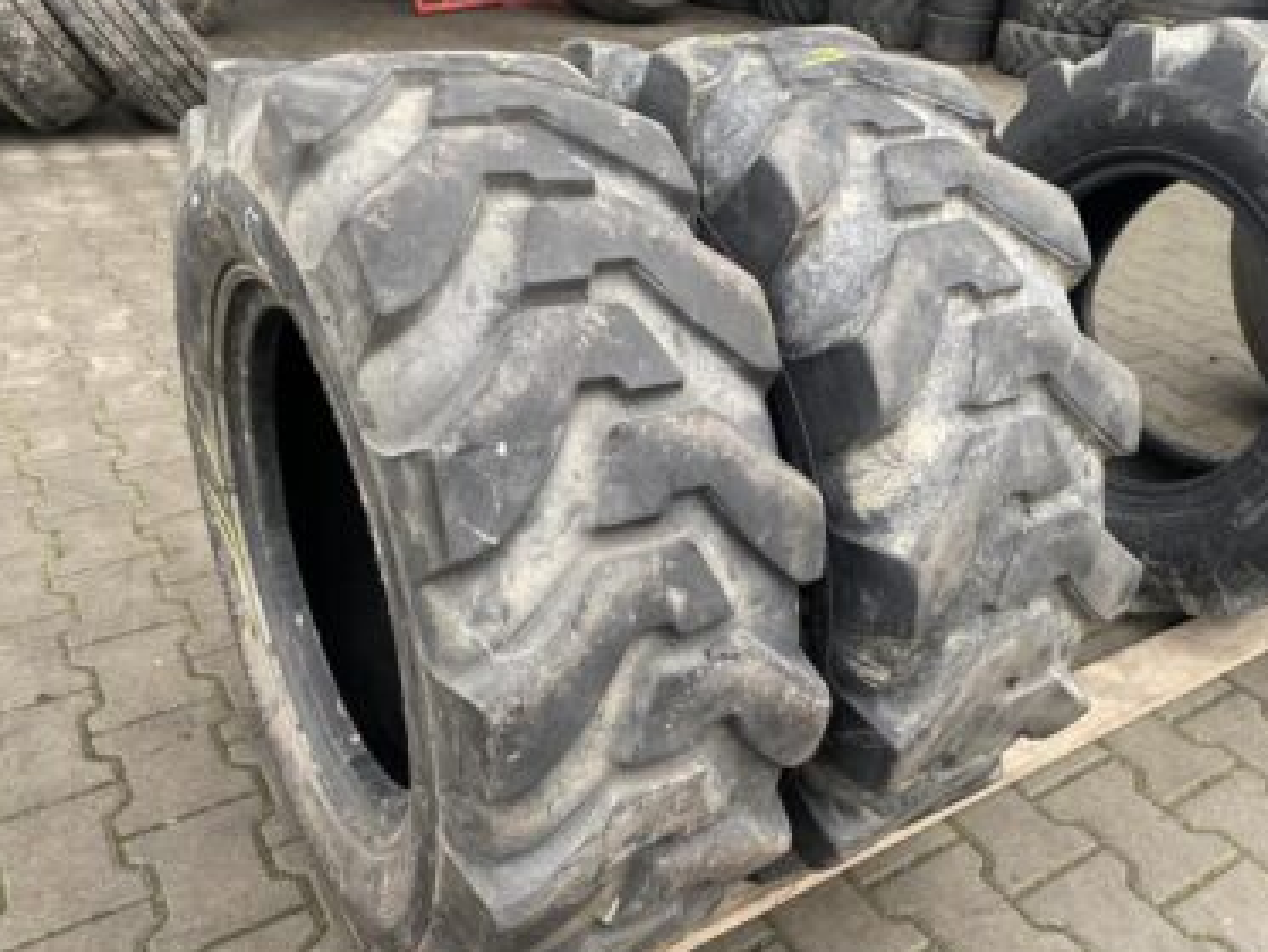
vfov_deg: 46.8
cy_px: 512
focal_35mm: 30
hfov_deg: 59.7
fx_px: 1099
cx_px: 717
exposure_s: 1/121
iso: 80
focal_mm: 4.25
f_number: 1.8
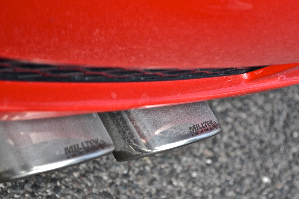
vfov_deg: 13.4
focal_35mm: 102
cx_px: 173
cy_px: 122
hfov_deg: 20.1
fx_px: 843
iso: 320
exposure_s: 1/200
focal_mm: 55
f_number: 5.6
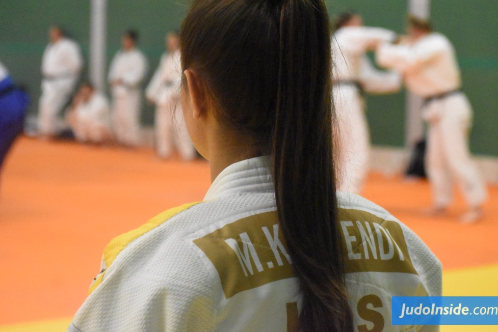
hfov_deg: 18.6
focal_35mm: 110
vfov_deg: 12.5
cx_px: 258
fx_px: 1522
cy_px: 166
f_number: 5.6
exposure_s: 1/800
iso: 12800
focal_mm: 70
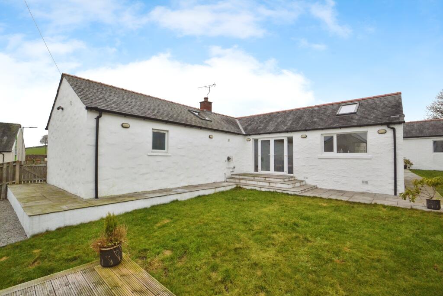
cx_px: 222
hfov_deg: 100.4
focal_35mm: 15
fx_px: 185
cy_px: 148
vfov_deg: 77.3
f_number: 9
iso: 1400
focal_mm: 10
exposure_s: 1/800
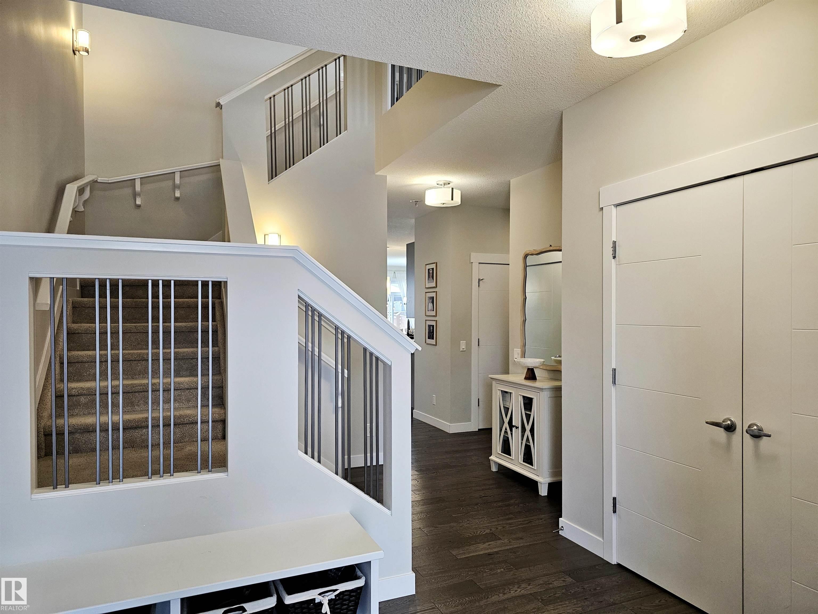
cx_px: 409
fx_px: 544
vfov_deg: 58.9
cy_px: 307
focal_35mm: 23
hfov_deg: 73.9
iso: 250
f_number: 1.7
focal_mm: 6.3
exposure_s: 1/120
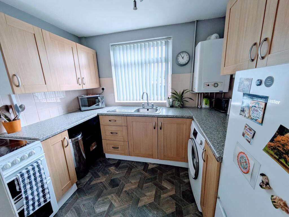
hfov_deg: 102.0
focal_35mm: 14
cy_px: 108
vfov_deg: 85.7
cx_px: 144
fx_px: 117
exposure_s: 1/100
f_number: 2.2
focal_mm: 1.83
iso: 63
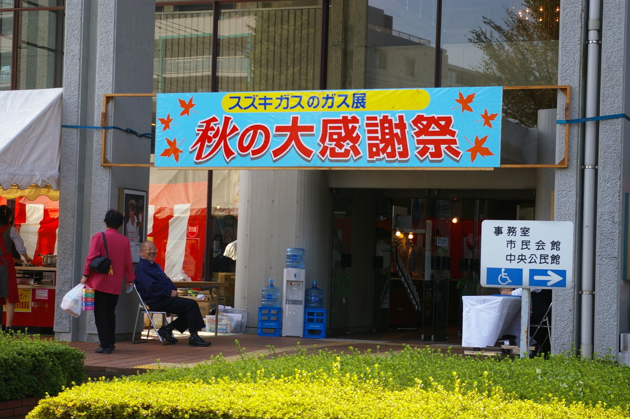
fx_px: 1443
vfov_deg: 16.5
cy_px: 210
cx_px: 315
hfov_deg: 24.6
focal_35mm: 82
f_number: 8
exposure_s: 1/125
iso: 200
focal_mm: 55
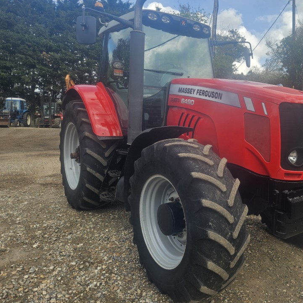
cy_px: 144
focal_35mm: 29
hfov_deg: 54.2
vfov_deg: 55.6
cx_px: 208
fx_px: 287
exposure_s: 1/748
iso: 25
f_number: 1.8
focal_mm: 5.4
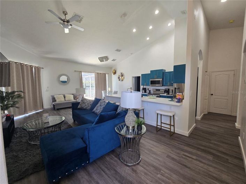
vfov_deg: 89.9
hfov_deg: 106.2
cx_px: 123
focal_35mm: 13
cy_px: 92
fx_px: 92
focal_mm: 2.2
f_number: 2.2
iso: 80
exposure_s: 1/60
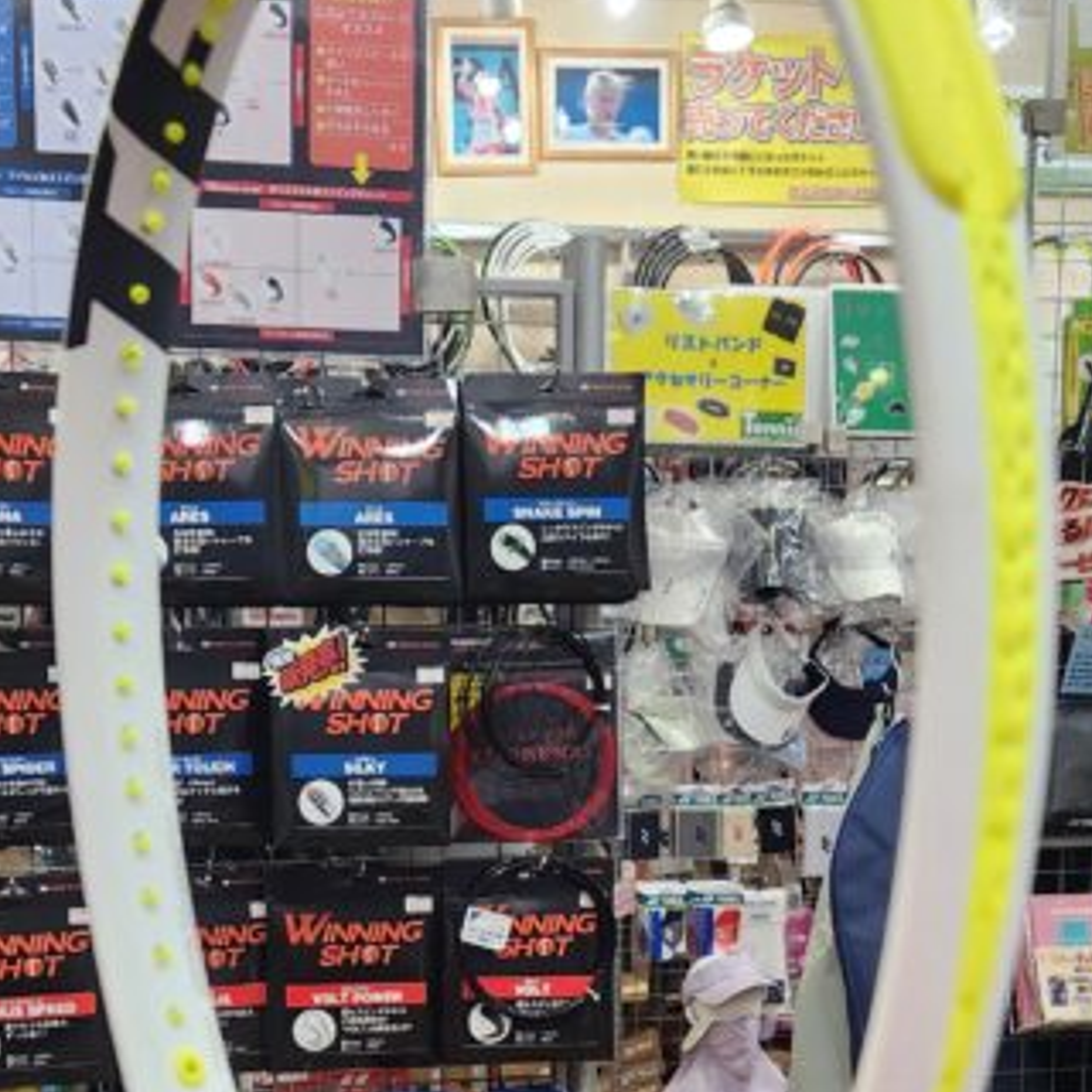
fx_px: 2320
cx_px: 532
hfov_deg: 26.5
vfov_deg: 25.5
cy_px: 1014
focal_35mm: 65
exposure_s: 1/100
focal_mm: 5.4
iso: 160
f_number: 1.8
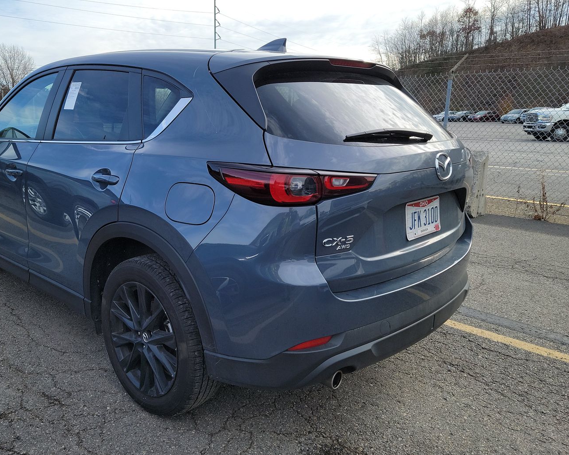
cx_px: 220
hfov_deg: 59.8
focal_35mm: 29
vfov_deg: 50.0
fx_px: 488
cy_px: 229
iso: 50
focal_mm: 6.7
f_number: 1.8
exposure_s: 1/412
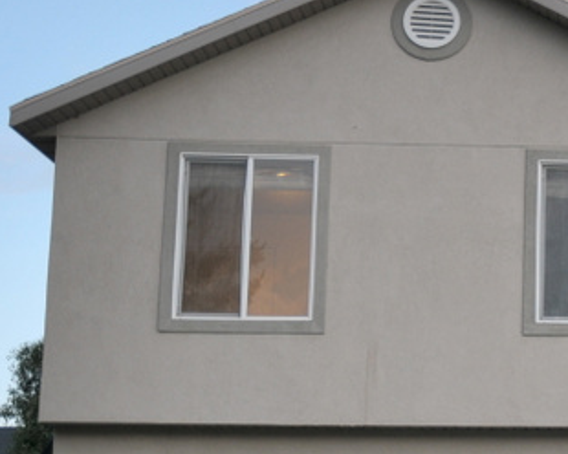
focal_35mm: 93
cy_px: 379
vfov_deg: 16.4
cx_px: 775
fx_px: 1563
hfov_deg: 18.8
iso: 200
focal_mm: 20
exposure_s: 1/60
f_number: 2.8
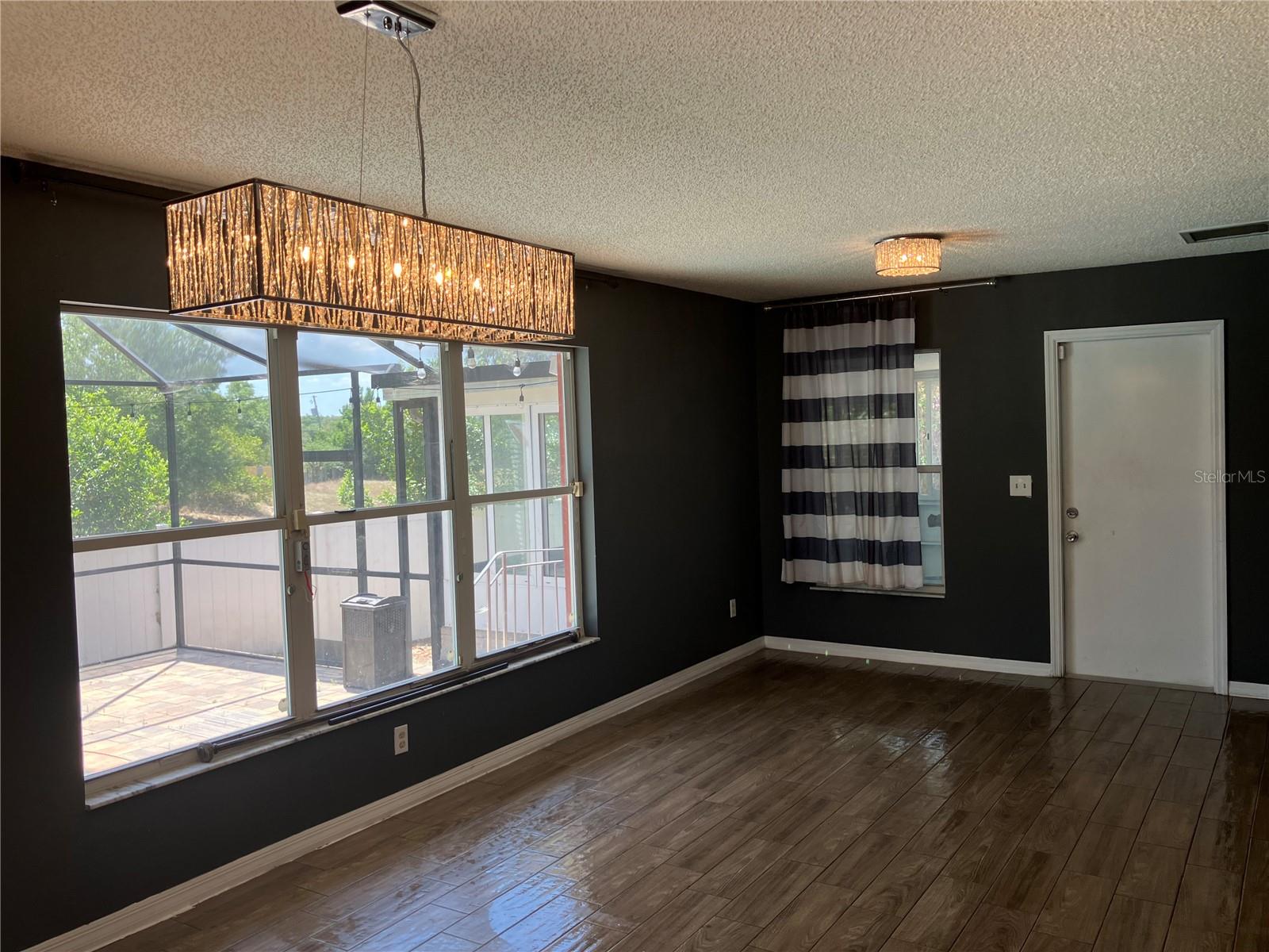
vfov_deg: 49.7
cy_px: 476
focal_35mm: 28
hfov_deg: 63.4
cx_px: 634
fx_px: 1026
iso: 25
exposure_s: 1/120
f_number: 1.8
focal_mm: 3.99
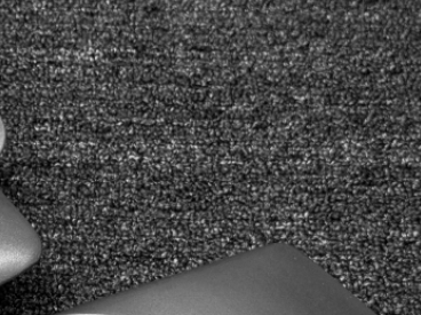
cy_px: 336
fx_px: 1348
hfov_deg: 17.3
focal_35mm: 111
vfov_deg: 13.1
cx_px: -2
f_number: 1.78
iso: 50
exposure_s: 1/100
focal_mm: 6.76
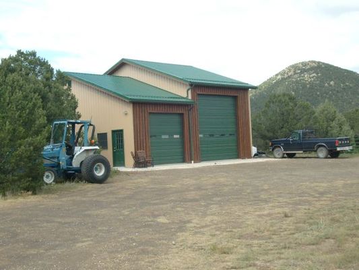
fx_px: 539
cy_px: 135
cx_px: 180
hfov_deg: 36.8
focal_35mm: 52
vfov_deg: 28.0
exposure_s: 1/180
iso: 160
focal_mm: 8.7
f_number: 8.4
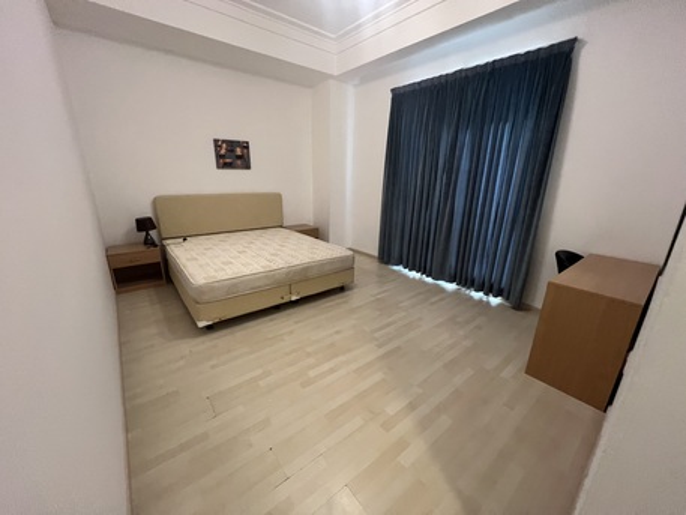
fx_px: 258
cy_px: 258
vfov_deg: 89.9
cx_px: 343
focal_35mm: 13
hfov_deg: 106.2
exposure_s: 1/50
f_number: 1.8
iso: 500
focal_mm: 1.57
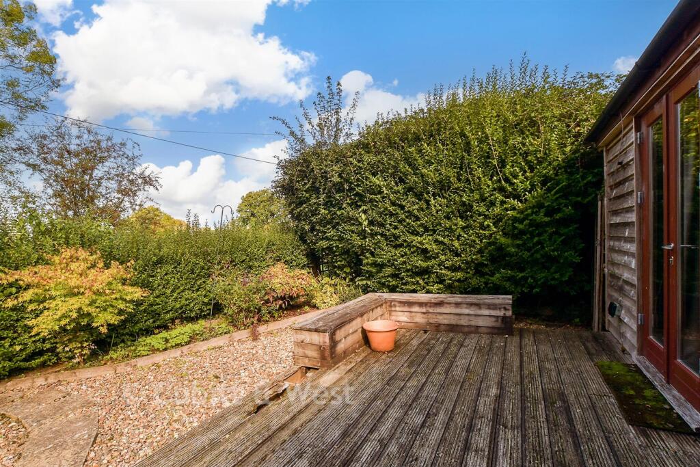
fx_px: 292
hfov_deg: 100.4
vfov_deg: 77.3
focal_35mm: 15
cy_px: 234
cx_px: 350
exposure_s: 1/100
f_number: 8
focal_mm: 10
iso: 160
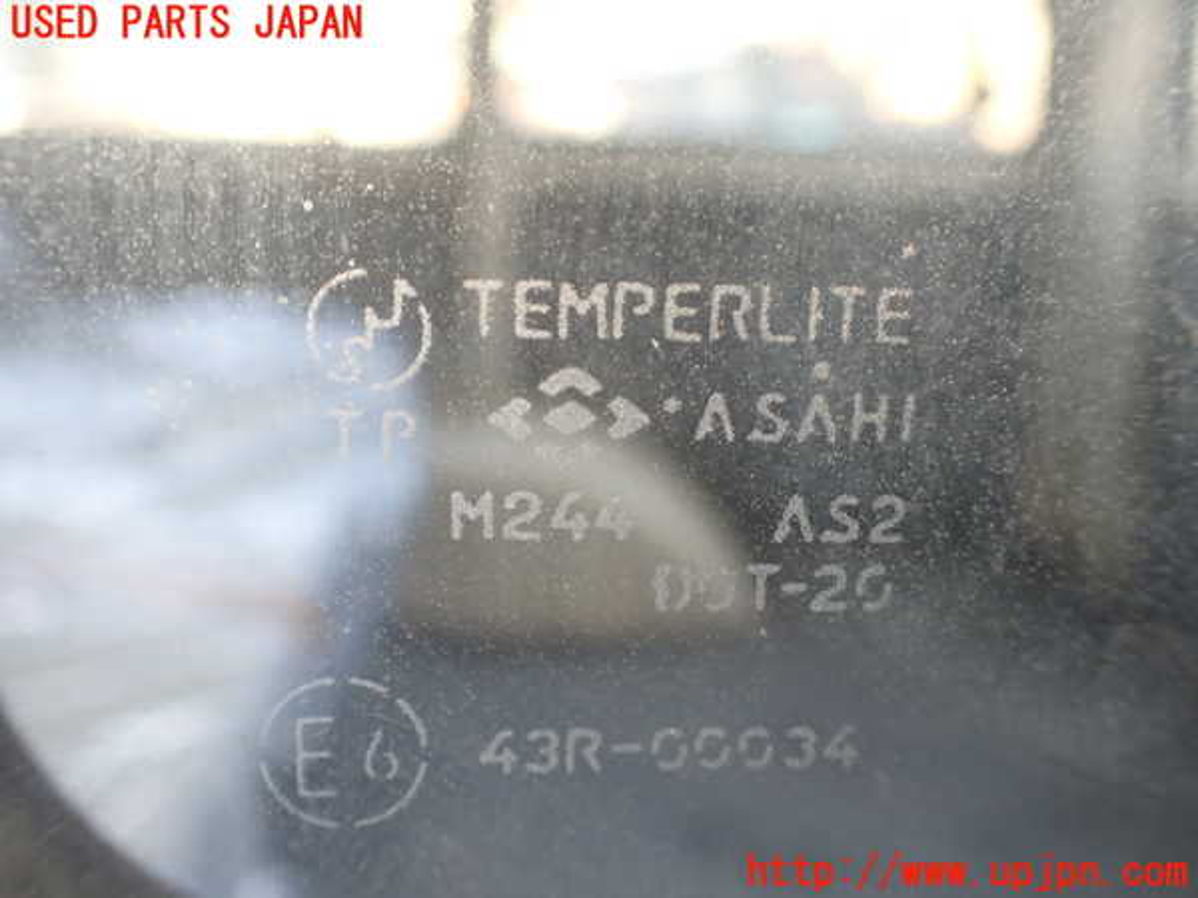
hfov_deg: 60.0
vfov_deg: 46.8
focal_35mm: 30
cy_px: 449
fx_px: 1038
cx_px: 599
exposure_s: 1/125
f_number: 2.3
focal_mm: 5.4
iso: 160
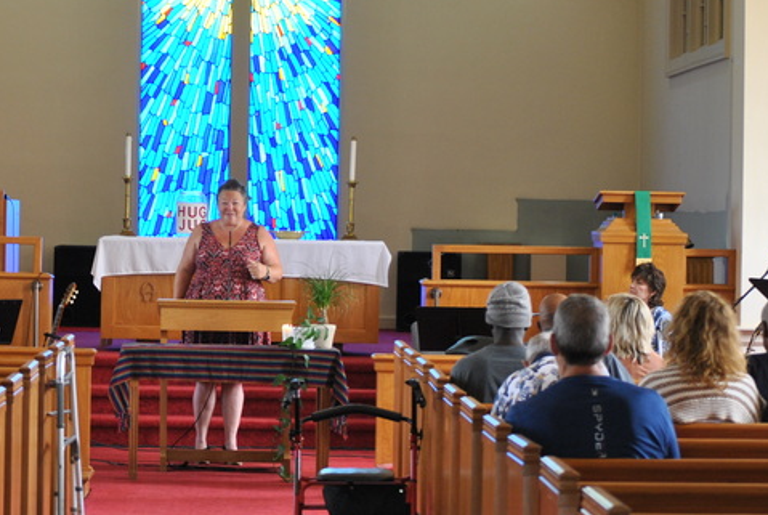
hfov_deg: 14.8
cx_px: 173
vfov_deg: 10.0
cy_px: 214
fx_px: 2945
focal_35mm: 138
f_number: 4
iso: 280
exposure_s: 1/30
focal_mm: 55
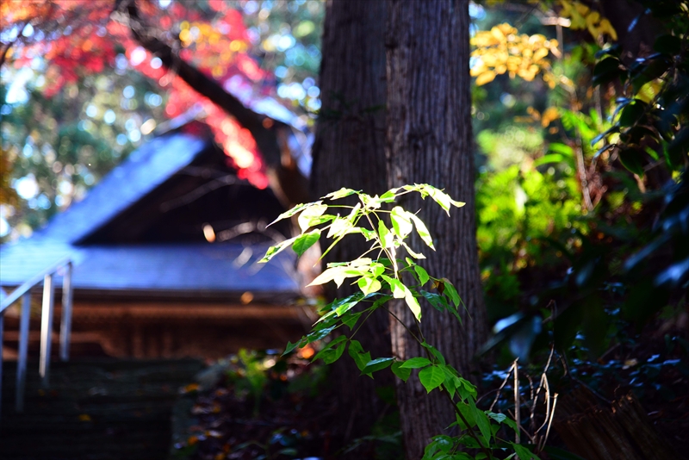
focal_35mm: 120
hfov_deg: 17.1
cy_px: 230
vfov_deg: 11.4
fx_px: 2297
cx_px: 344
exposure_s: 1/125
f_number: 4
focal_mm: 120
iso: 1400
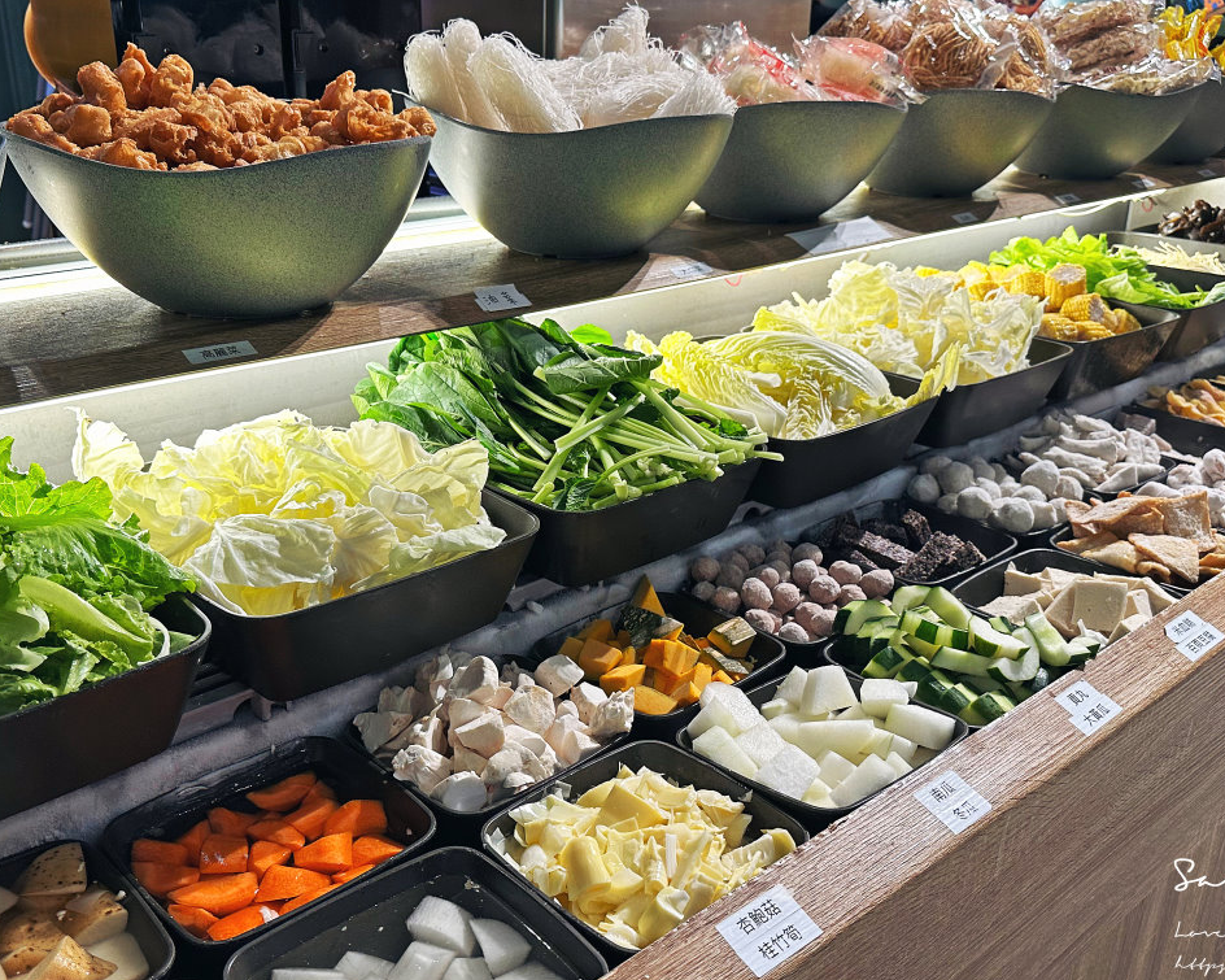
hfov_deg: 54.2
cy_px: 490
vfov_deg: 44.5
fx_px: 1196
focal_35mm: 33
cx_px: 577
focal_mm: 6.86
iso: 125
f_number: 1.78
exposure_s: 1/120
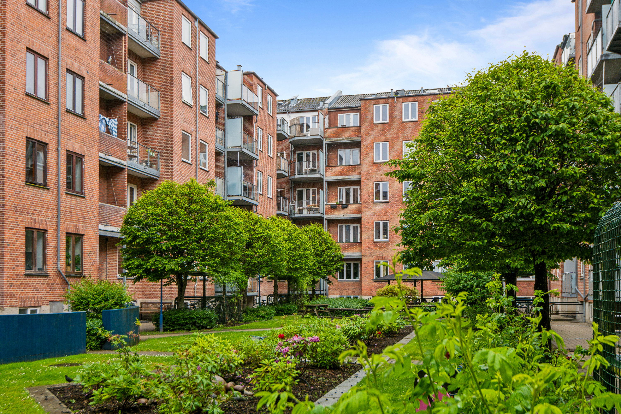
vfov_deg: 37.9
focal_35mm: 35
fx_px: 604
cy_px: 207
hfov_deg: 54.4
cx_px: 310
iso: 800
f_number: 9
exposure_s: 1/250
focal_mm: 35
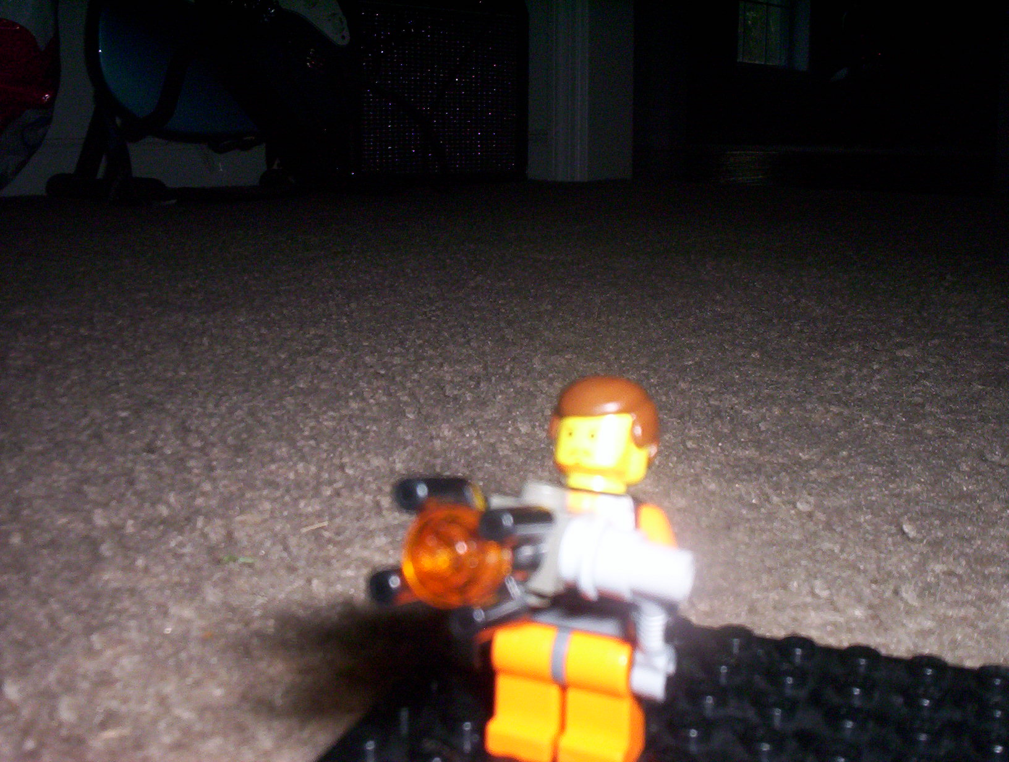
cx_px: 504
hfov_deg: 48.9
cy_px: 381
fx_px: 1110
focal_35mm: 38
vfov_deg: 37.9
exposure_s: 1/60
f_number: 4.5
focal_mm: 4.99
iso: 140
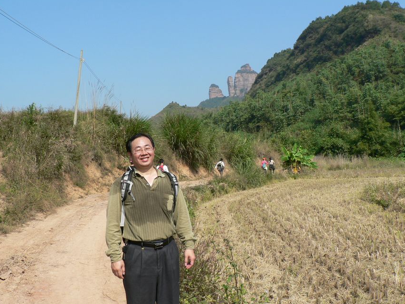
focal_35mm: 38
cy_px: 148
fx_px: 444
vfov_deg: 37.7
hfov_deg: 49.0
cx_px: 203
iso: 80
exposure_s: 1/400
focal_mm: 6
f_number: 4.5
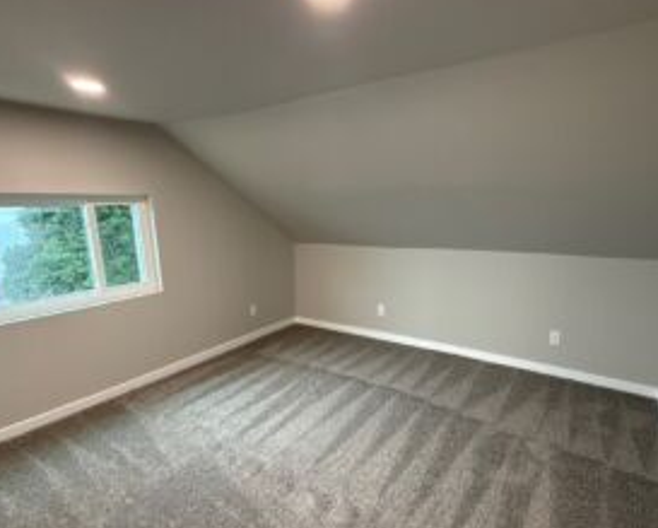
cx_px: 337
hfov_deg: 80.3
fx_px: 390
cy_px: 292
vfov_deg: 68.0
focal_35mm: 20
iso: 320
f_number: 2.2
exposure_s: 1/60
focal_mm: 2.22
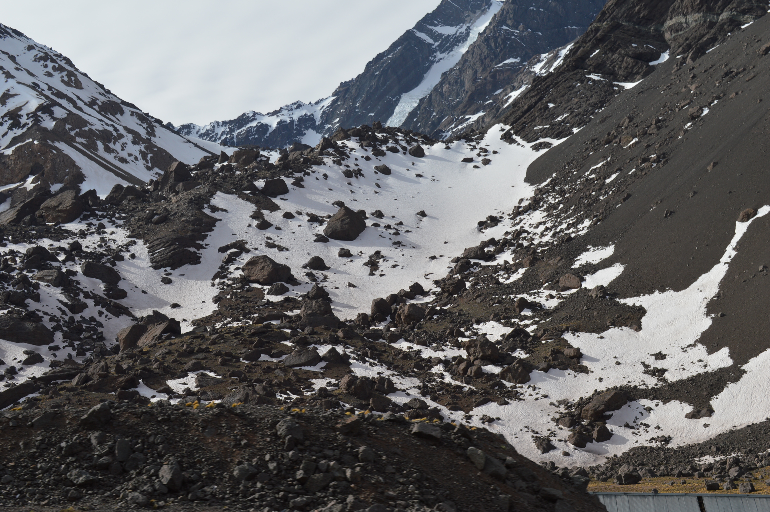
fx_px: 1090
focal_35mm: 51
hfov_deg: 38.9
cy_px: 256
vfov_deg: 26.4
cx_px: 385
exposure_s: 1/250
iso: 100
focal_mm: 34
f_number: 8
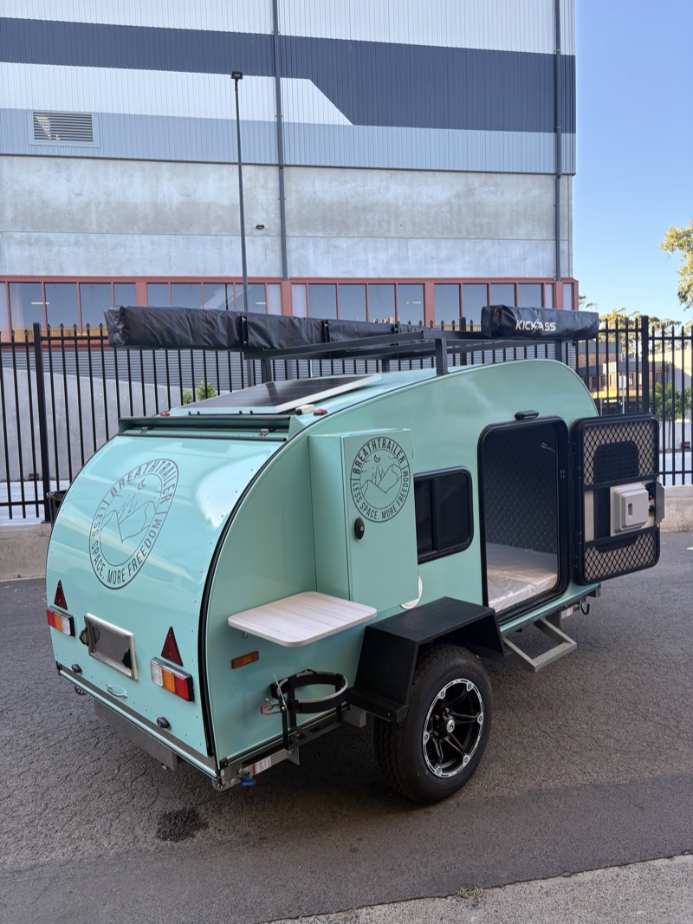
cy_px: 462
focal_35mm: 26
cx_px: 346
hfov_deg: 53.1
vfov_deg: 67.3
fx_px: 694
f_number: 1.6
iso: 50
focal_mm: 5.96
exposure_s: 1/343
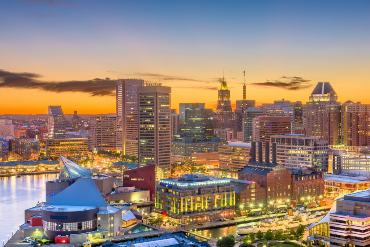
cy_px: 124
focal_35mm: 48
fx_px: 494
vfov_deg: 28.1
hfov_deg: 41.1
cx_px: 185
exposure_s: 15
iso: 64
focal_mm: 48
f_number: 8
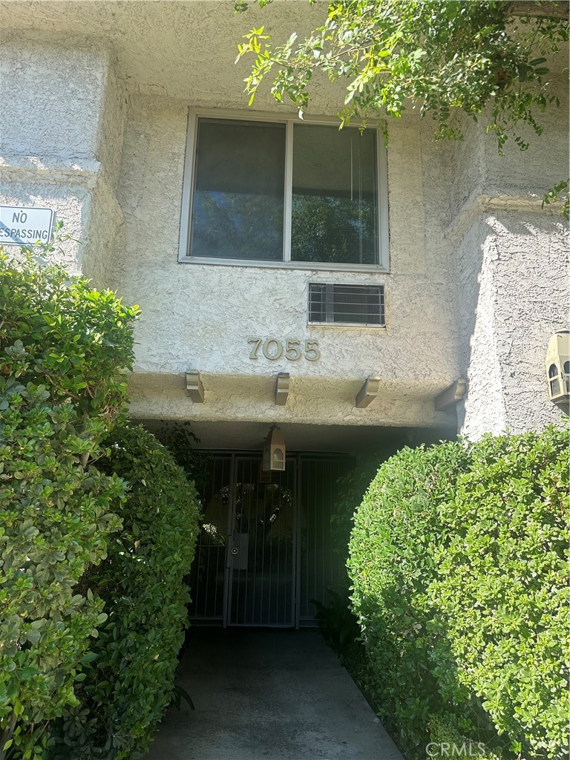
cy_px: 380
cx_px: 285
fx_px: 527
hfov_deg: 56.8
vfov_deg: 71.6
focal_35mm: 24
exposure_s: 1/962
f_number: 1.78
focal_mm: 6.86
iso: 80
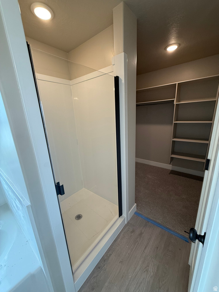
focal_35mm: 14
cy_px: 146
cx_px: 110
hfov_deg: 85.7
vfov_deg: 102.1
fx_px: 118
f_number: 2.2
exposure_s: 1/120
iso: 160
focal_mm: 2.22
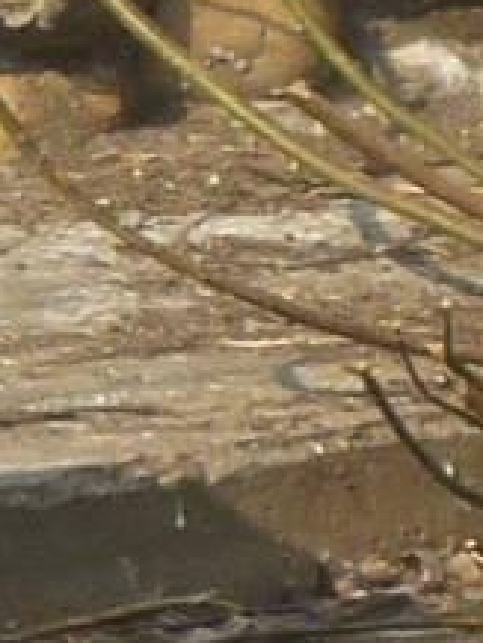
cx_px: -762
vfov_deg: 2.1
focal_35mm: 937
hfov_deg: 1.6
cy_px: -130
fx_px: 17415
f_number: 5.1
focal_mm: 16.5
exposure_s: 1/250
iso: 100
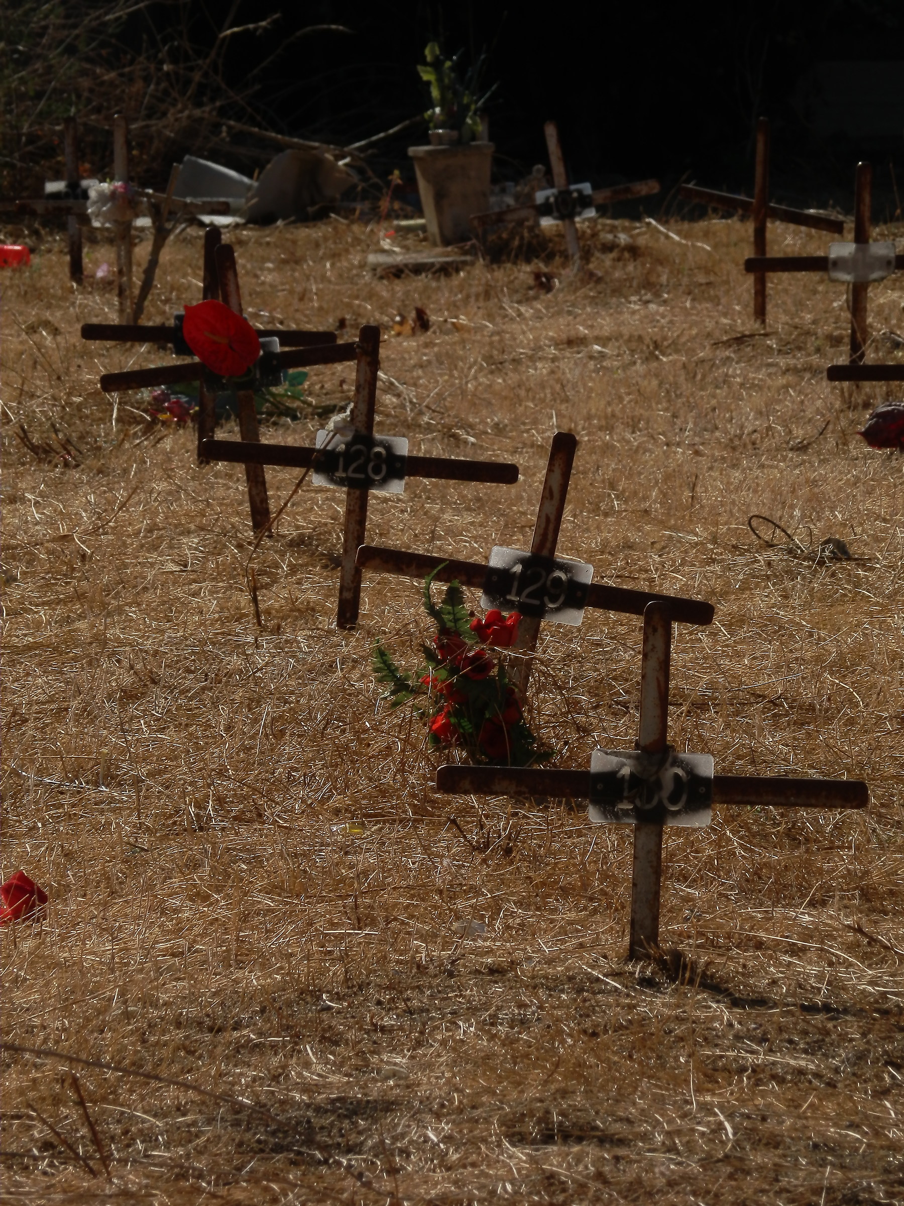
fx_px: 11560
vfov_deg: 6.0
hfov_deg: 4.5
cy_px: 603
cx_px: 452
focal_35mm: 332
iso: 80
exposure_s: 1/640
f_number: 6.7
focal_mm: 59.3
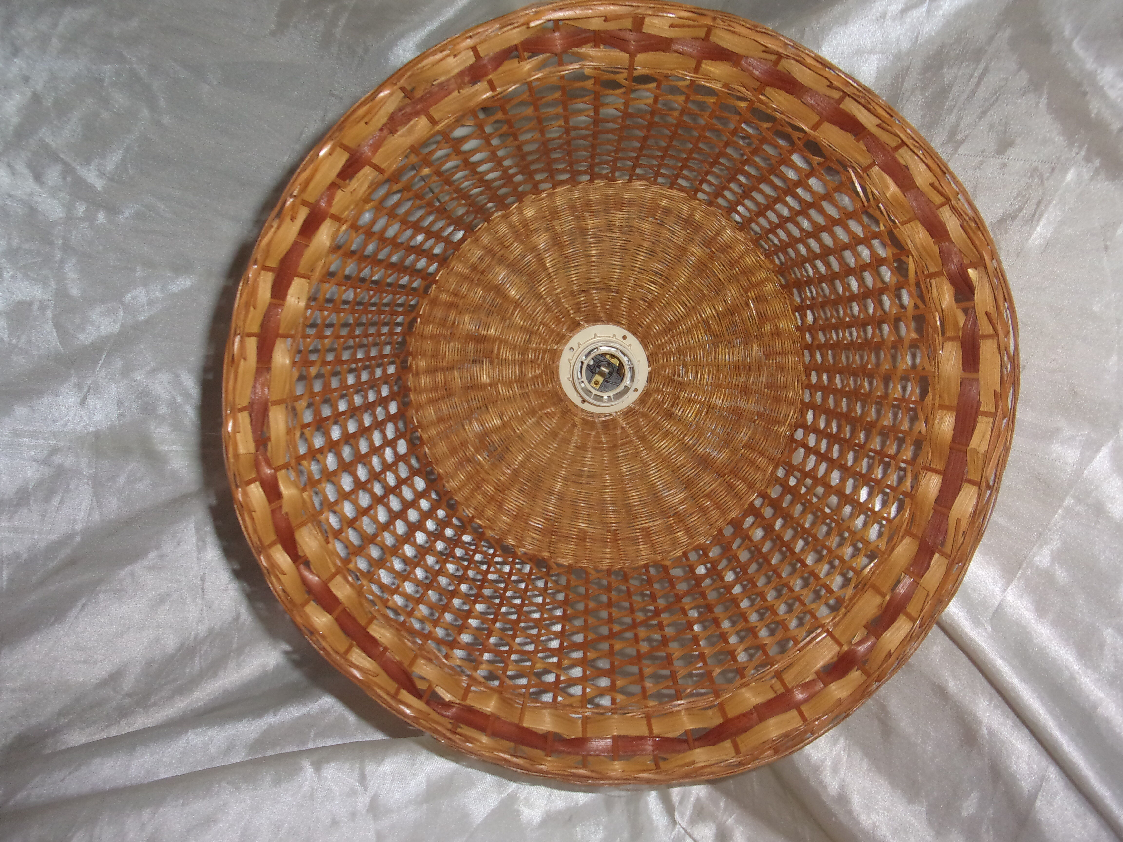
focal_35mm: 28
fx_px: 908
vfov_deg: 49.7
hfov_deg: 63.4
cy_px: 421
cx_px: 562
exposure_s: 1/34
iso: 200
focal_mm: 5.1
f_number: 3.9
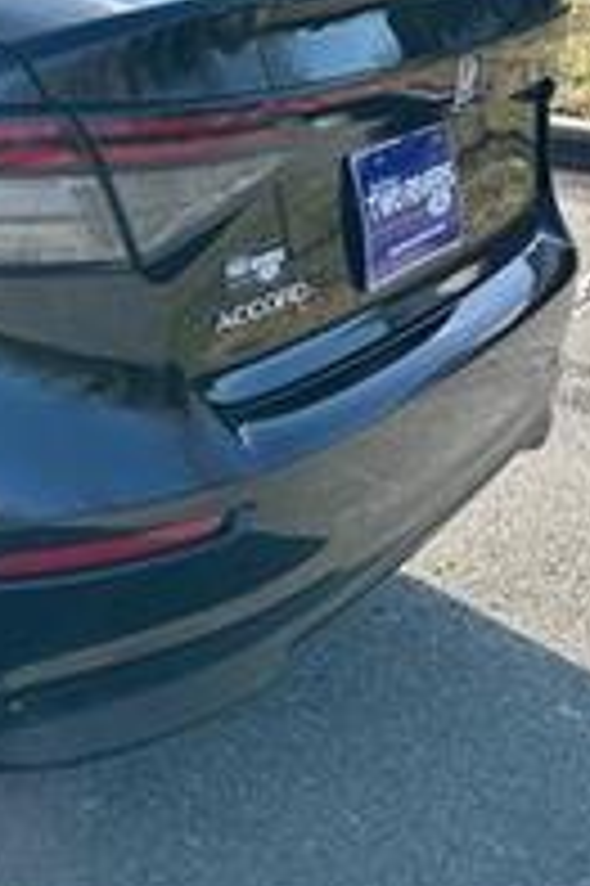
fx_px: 1576
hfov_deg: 17.8
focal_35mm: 64
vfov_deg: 30.5
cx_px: -410
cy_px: 148
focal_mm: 6.86
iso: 80
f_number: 1.78
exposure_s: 1/836
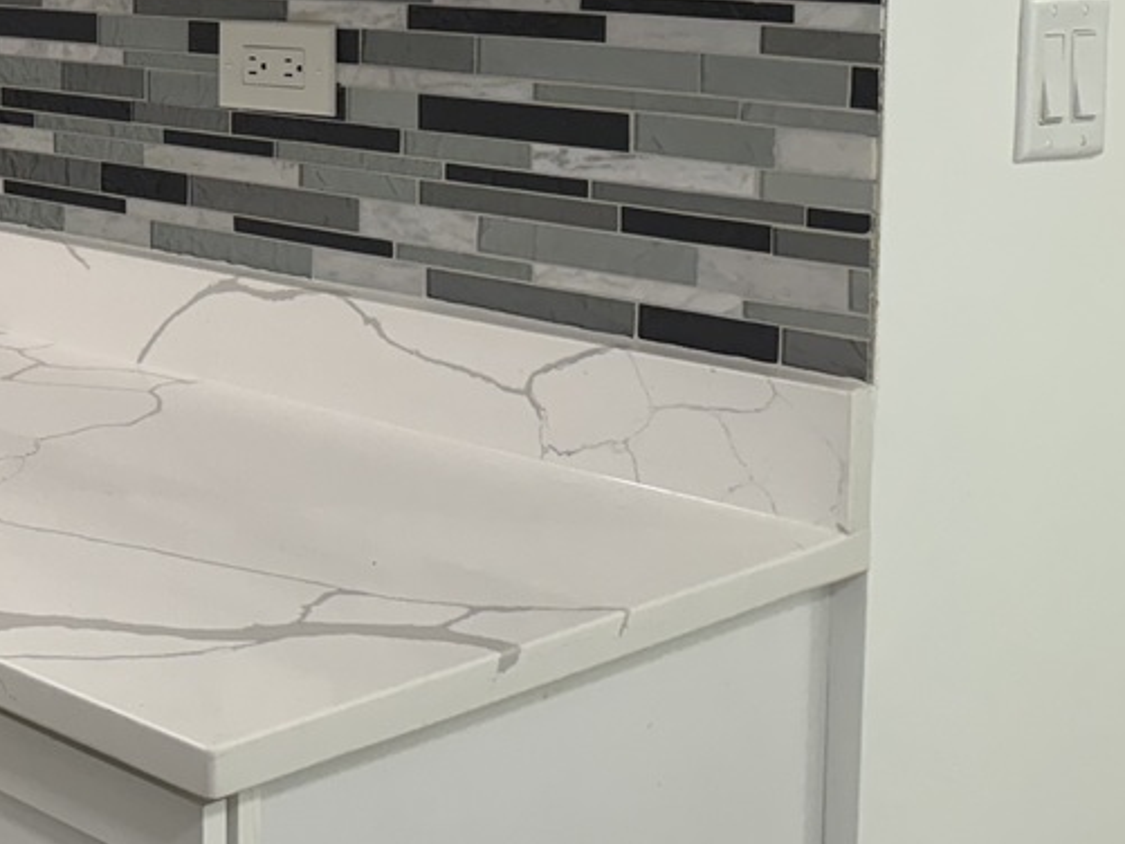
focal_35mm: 69
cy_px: 99
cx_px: -413
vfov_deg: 20.9
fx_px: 2243
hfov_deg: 24.0
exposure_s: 1/120
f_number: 1.78
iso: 160
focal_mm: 6.76
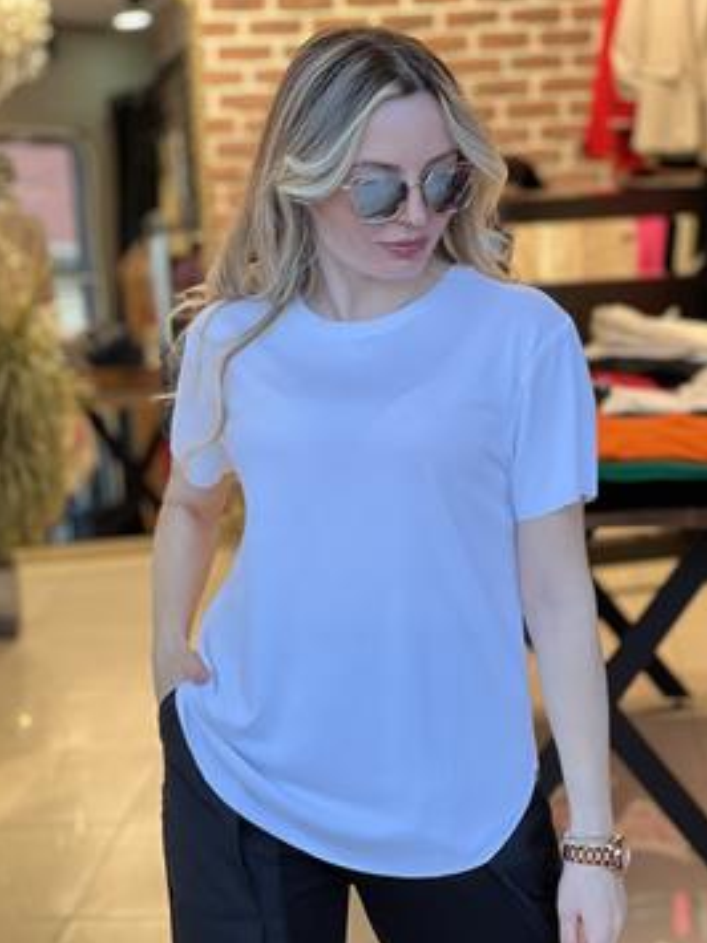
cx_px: 375
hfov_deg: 15.9
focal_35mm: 93
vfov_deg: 21.1
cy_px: 458
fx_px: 2534
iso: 160
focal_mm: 9
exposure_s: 1/100
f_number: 2.8
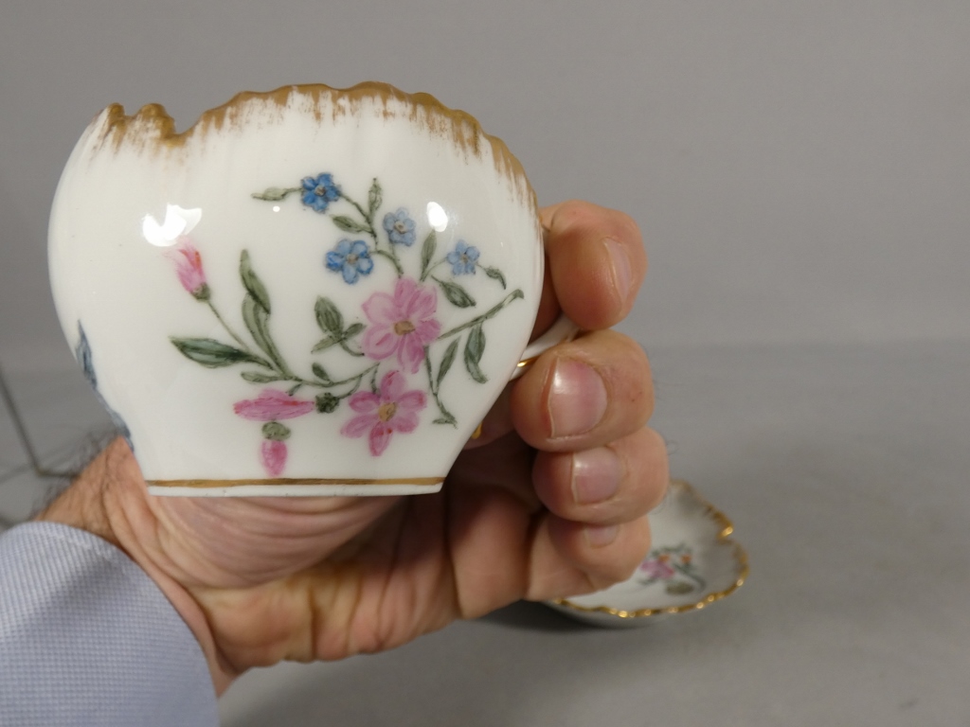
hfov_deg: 65.3
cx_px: 485
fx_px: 757
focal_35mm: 27
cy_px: 364
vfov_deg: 51.4
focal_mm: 4.8
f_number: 3.2
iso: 160
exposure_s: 1/125
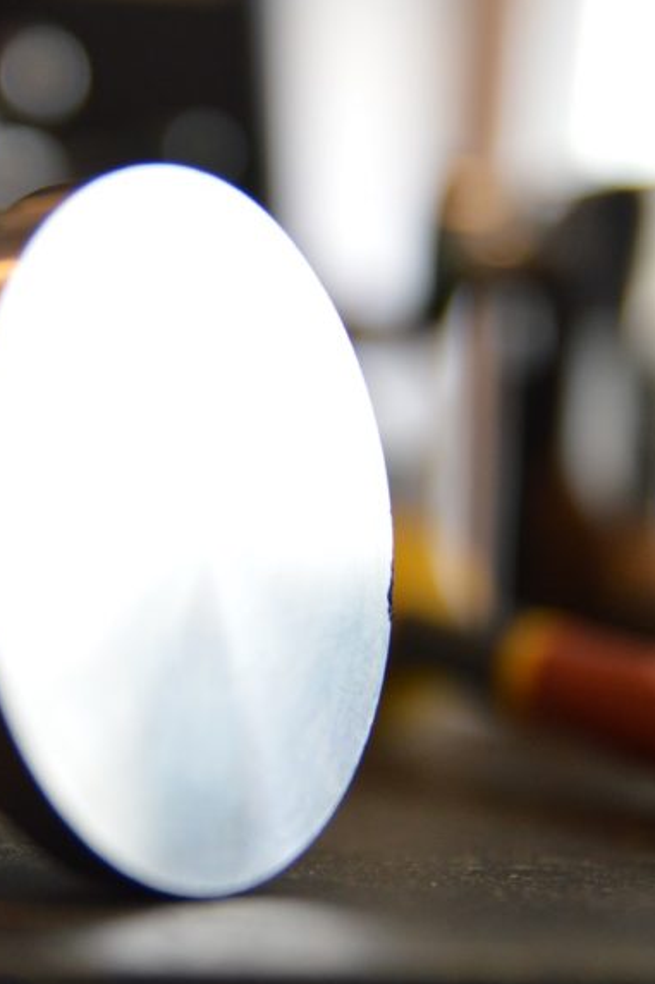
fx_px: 2703
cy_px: 480
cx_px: 38
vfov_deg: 20.6
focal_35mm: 99
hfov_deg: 13.7
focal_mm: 42
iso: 800
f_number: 2.8
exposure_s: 1/400
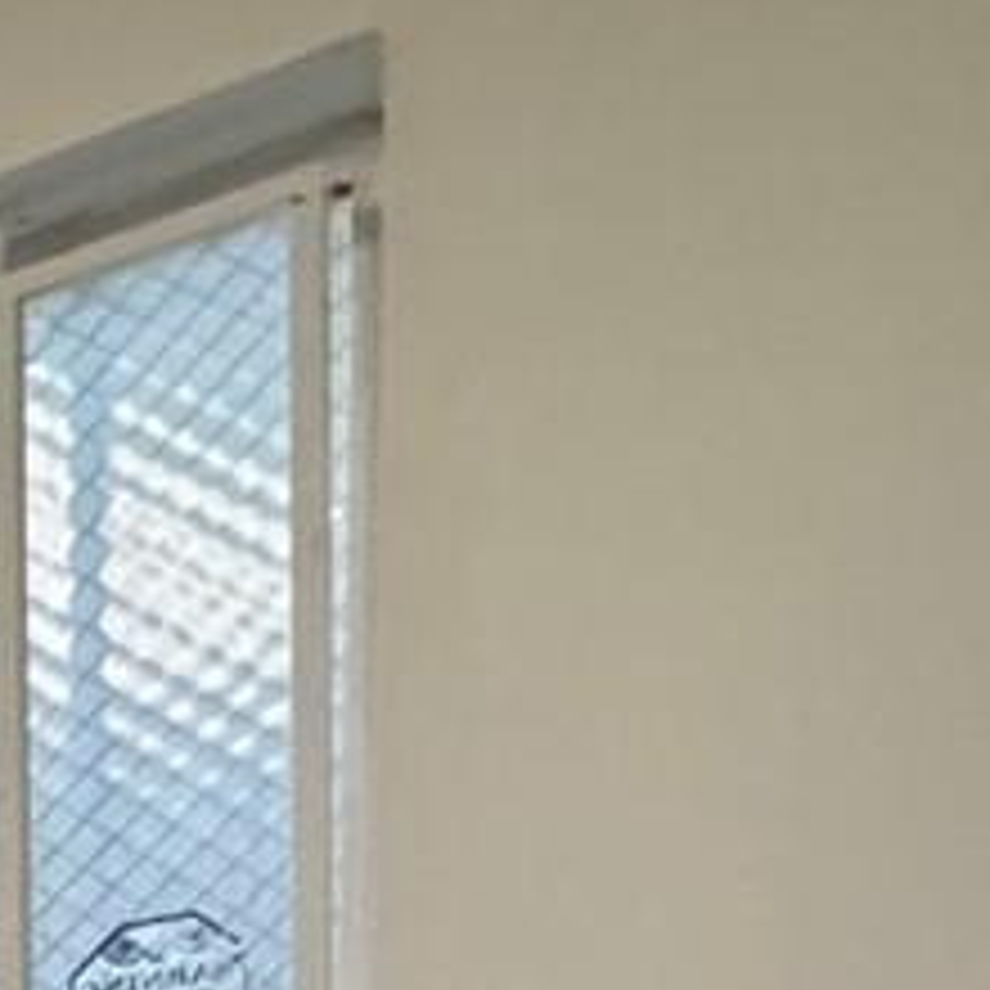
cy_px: 1719
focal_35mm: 90
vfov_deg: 16.5
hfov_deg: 10.4
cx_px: -2250
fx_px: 2912
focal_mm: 2.22
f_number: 2.2
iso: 320
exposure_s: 1/120
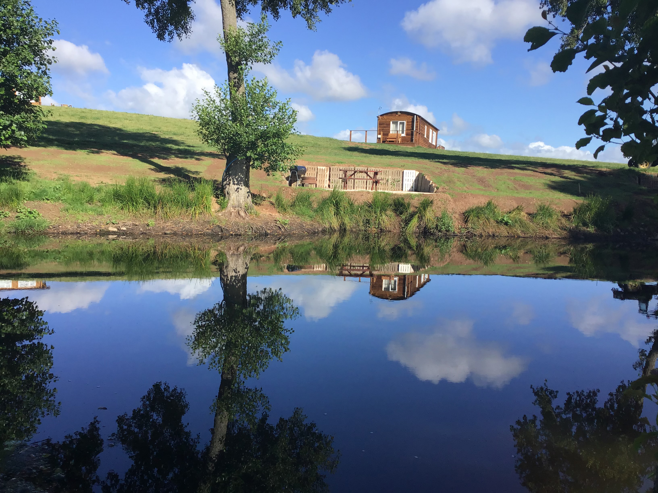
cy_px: 246
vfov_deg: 45.4
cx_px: 329
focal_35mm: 31
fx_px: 589
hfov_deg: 58.4
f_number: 2.4
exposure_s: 1/831
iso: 25
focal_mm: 3.3
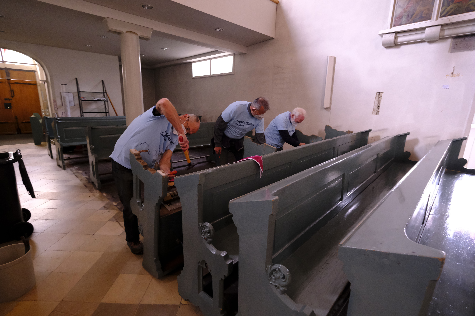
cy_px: 158
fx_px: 224
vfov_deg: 70.4
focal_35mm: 17
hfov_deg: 93.3
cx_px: 238
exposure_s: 1/90
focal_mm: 11
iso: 3200
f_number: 4
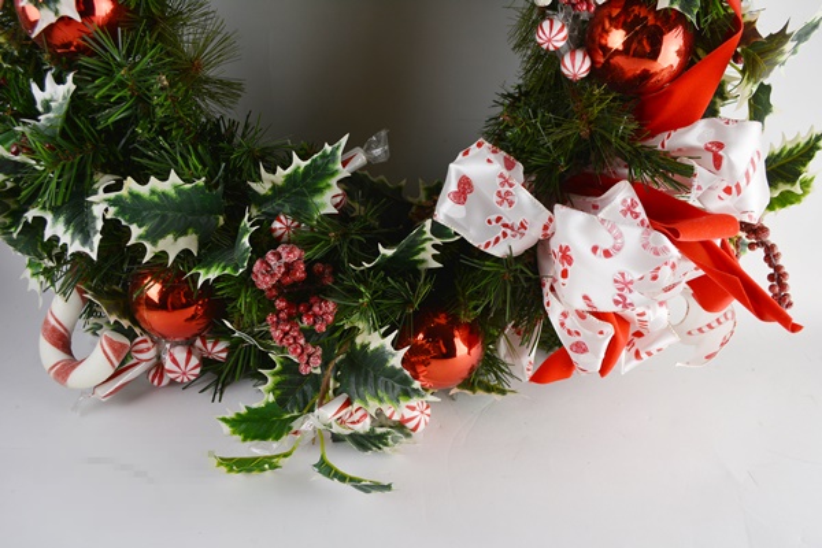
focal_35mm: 30
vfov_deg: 43.6
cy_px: 274
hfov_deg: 61.9
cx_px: 411
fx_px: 685
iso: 200
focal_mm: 20
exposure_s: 1/125
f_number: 5.6
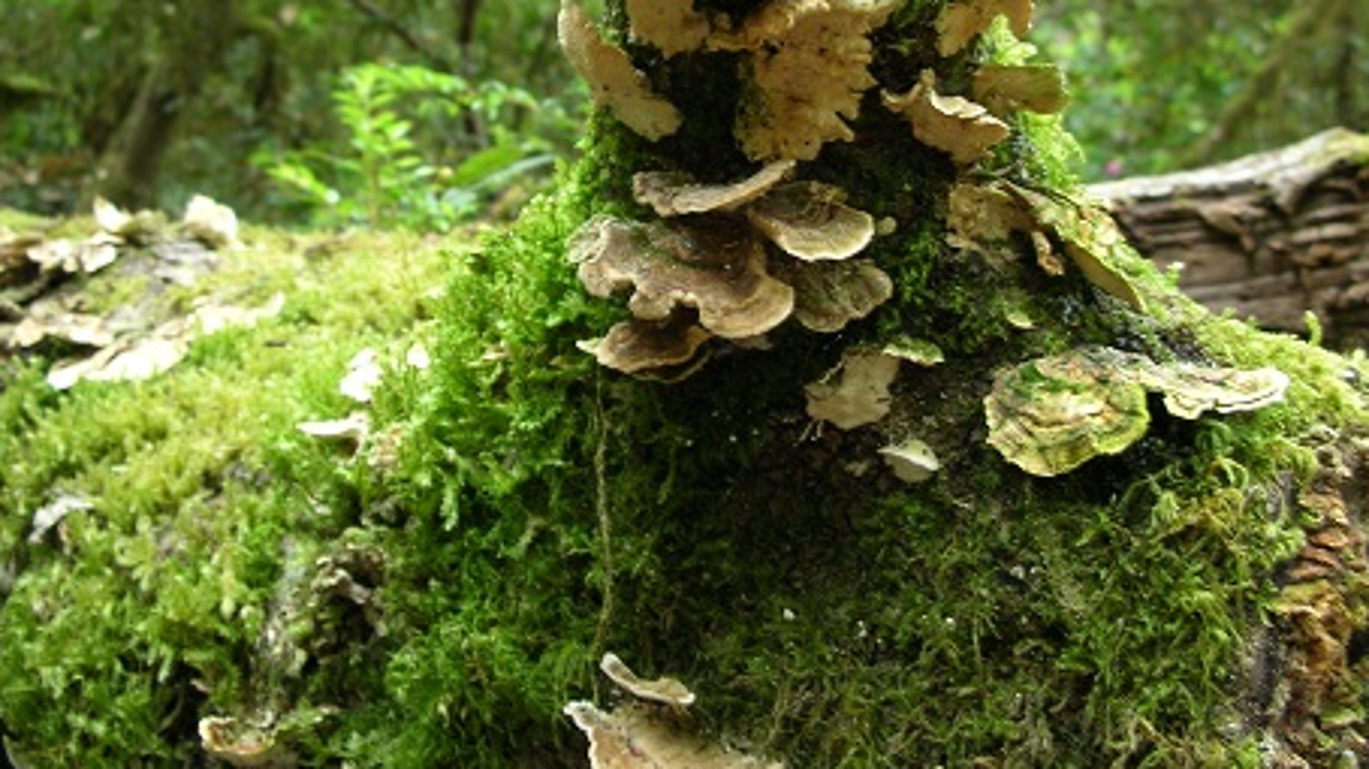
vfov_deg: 28.1
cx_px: 681
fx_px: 1524
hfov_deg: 48.4
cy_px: 243
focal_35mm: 42
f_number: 3
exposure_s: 1/14.3
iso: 50
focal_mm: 5.8
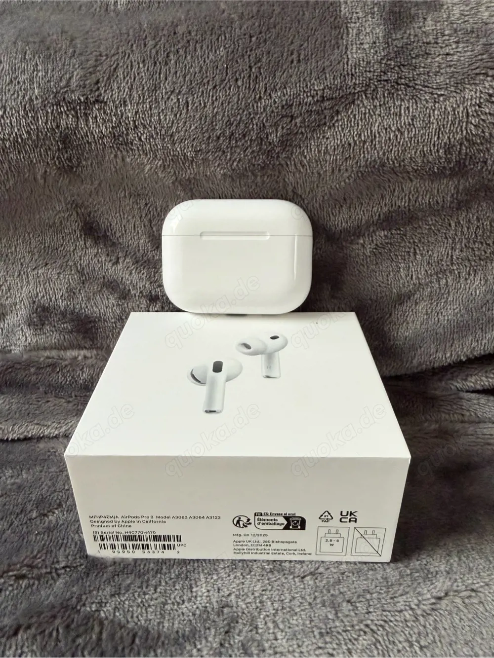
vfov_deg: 71.6
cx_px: 247
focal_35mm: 24
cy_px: 329
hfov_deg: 56.8
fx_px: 457
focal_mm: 2.22
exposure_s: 1/79
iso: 320
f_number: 2.2
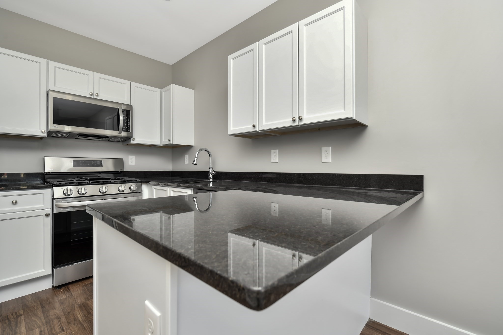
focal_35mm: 15
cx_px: 252
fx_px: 210
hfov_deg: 100.4
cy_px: 168
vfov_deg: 77.3
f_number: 7.1
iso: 200
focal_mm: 15
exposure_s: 1/30
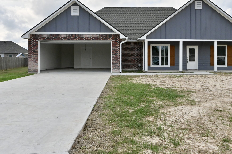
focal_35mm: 39
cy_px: 57
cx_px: 132
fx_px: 251
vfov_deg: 34.0
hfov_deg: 49.4
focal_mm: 20
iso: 1250
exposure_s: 1/4000
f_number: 9
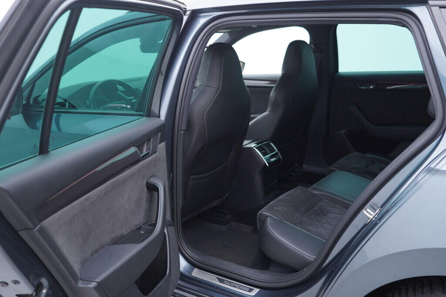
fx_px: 446
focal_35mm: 36
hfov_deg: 53.1
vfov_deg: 36.9
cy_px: 148
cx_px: 223
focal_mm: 24
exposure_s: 1/40
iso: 200
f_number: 2.8
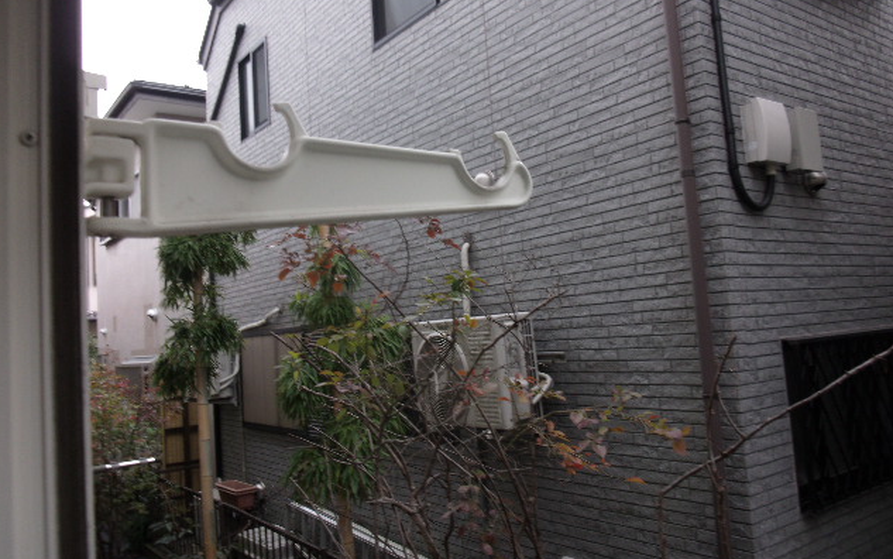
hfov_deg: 62.9
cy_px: 250
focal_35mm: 30
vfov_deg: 41.8
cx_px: 447
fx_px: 730
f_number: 3.9
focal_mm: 5.1
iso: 65
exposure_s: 1/34
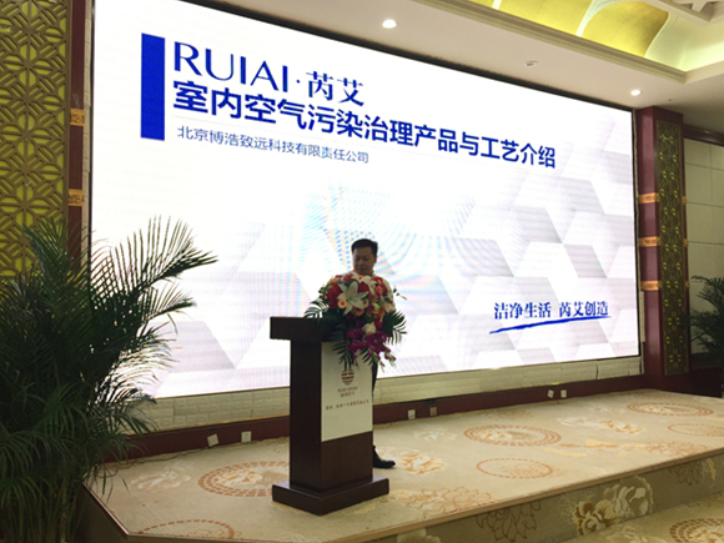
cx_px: 368
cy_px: 263
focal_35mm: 30
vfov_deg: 46.8
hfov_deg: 60.0
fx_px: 627
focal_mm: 4.15
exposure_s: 1/50
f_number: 2.2
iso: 32
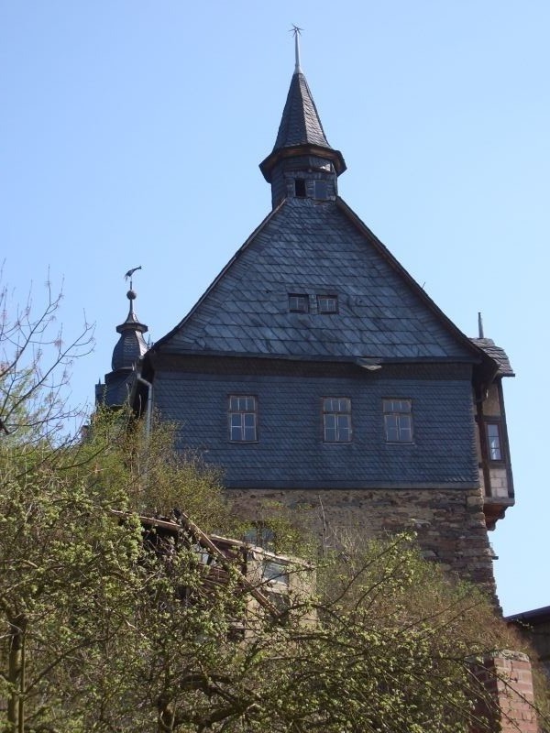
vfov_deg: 26.3
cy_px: 366
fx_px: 1568
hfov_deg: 19.9
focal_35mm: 74
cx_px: 275
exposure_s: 1/320
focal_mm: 12.2
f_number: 3.9
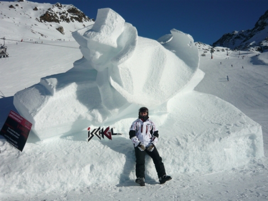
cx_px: 134
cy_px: 100
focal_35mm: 36
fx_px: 279
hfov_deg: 51.4
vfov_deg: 39.7
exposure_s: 1/640
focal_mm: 6
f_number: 8
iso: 100
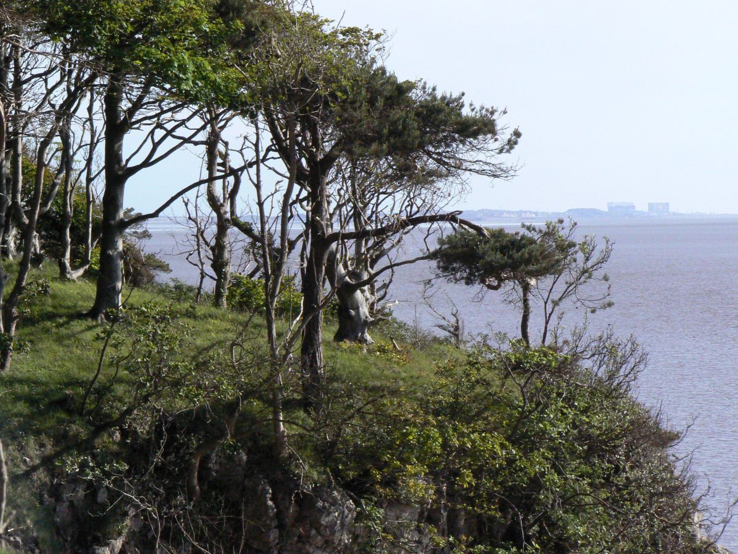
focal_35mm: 144
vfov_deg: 10.3
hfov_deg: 13.7
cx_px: 369
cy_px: 277
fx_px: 3070
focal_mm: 24.1
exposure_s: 1/1000
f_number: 8
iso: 400
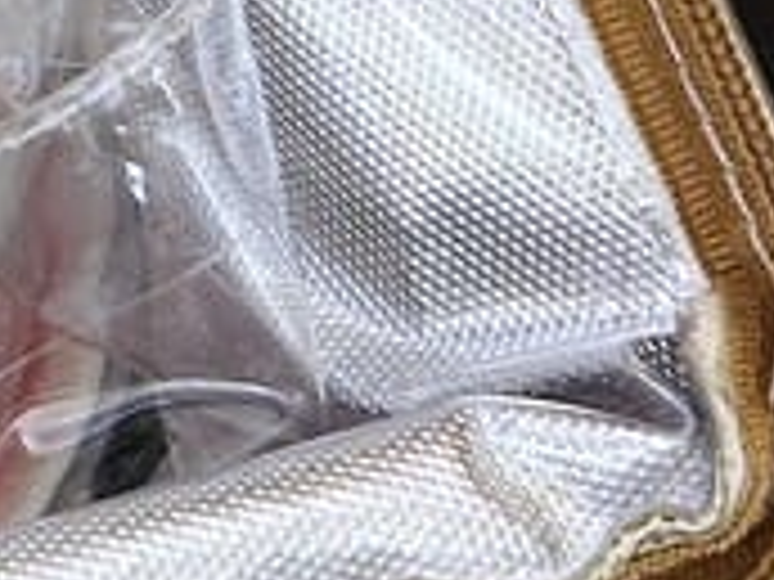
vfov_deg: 9.8
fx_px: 3197
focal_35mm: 143
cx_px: -801
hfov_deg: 12.2
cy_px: -486
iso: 200
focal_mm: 6.86
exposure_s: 1/60
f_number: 1.78
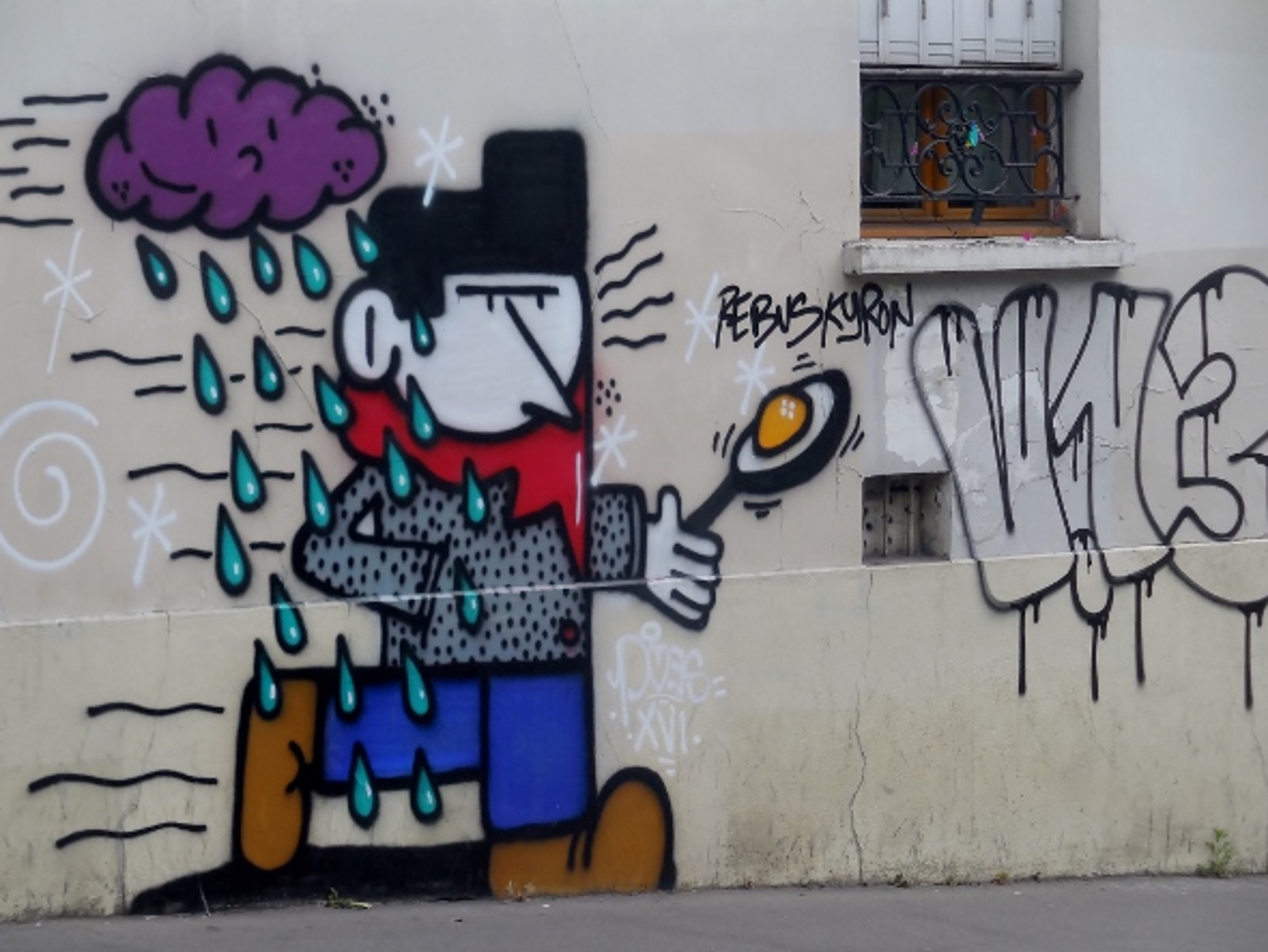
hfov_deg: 14.0
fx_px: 5167
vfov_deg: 10.5
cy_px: 503
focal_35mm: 141
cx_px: 632
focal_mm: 23.4
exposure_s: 1/250
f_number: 5.3
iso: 125
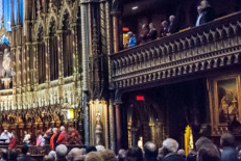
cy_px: 74
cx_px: -70
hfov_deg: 24.3
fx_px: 490
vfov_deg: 18.8
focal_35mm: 73
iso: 1000
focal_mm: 18
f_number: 1.8
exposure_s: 1/50
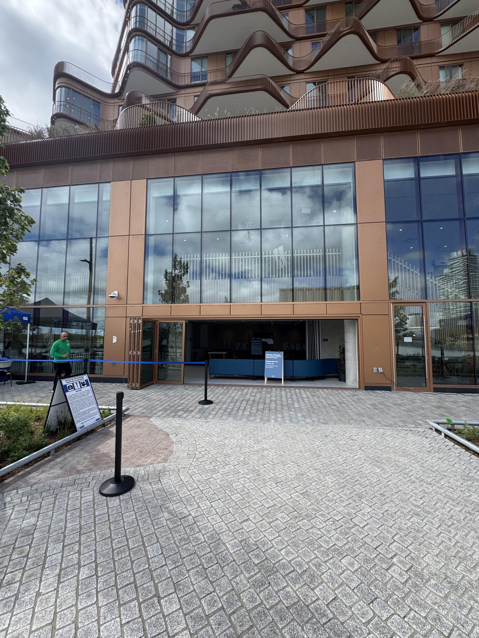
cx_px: 240
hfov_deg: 85.7
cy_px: 319
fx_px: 258
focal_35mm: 14
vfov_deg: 102.1
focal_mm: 2.22
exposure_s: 1/787
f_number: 2.2
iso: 50
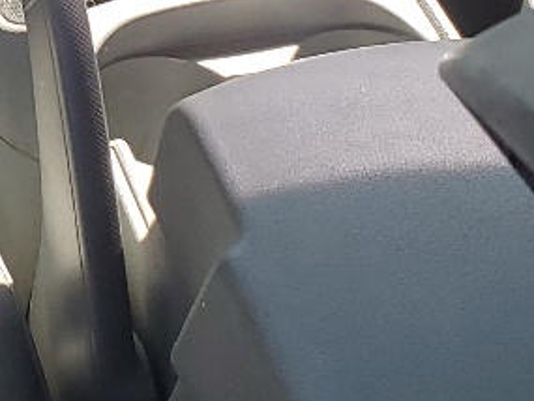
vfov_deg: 10.1
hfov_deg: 13.2
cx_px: -90
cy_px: -30
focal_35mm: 146
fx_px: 2253
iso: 50
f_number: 1.5
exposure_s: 1/345
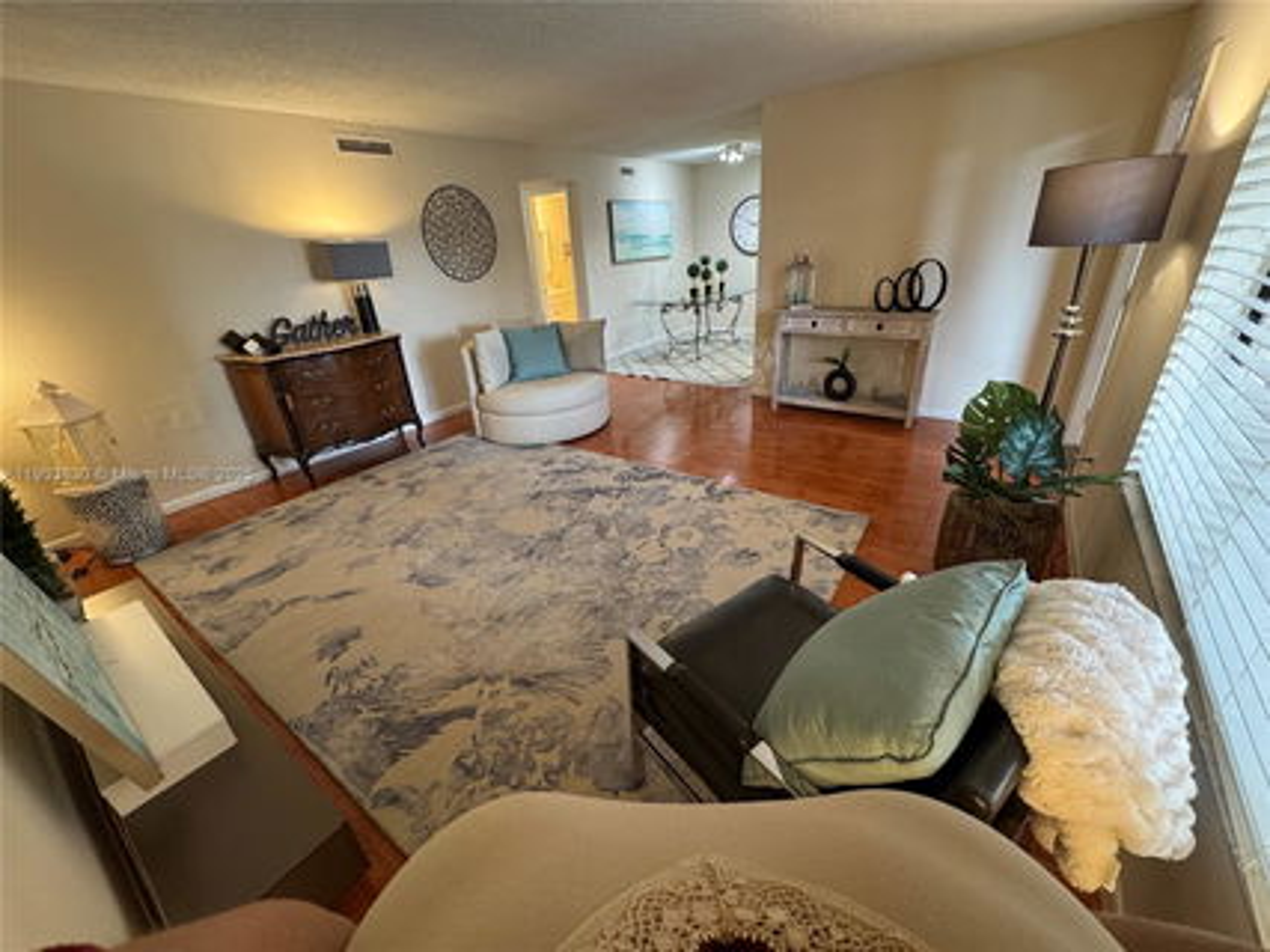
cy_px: 476
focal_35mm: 14
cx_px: 635
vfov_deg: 85.6
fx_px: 513
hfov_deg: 102.1
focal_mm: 2.22
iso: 250
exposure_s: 1/60
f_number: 2.2
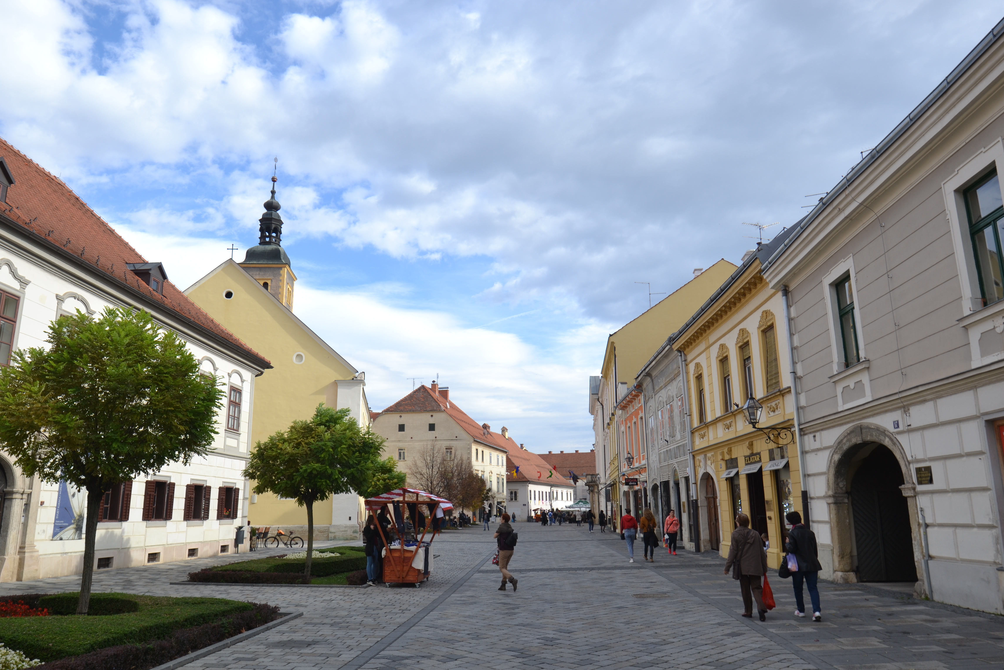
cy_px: 335
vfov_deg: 53.1
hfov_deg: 73.7
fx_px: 669
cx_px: 502
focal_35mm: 24
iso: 100
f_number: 7.1
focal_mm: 16
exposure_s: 1/200
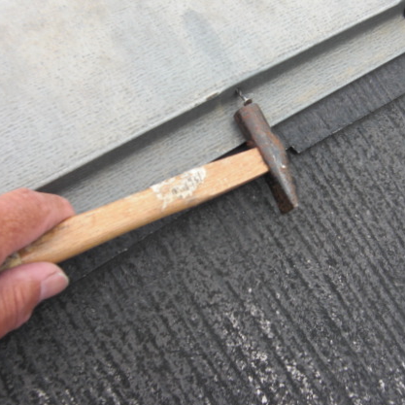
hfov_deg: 43.7
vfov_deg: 43.8
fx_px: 503
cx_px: 239
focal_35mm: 38
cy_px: 179
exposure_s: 1/500
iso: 50
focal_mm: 4.9
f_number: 2.6
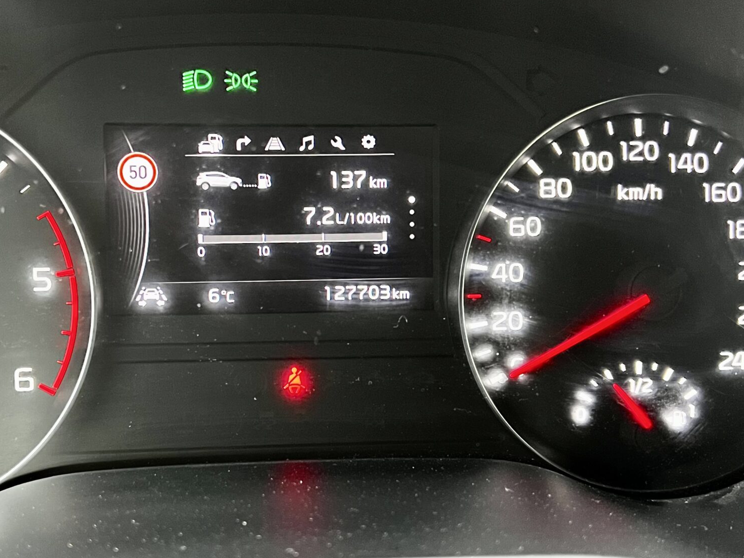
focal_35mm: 45
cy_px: 326
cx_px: 280
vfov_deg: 32.1
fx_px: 967
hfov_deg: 41.8
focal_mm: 5.7
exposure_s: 1/45
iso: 500
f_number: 1.5
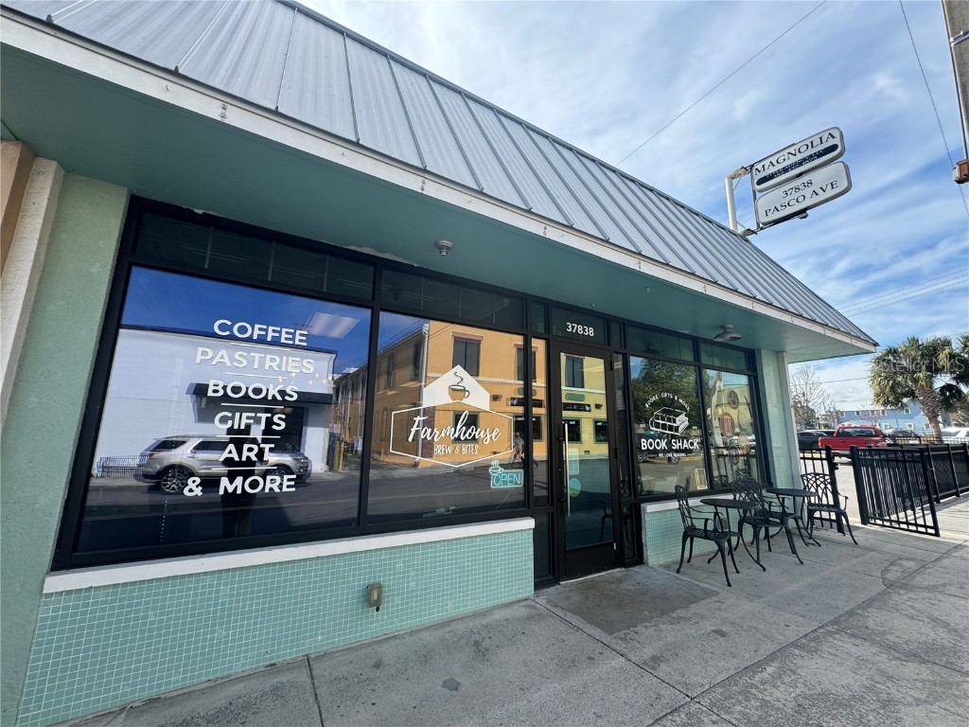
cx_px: 484
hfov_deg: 102.1
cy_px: 364
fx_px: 392
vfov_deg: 85.7
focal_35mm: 14
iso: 40
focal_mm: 2.22
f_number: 2.2
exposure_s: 1/652
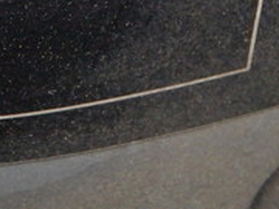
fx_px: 927
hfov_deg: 16.4
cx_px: -64
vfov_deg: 12.4
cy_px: -77
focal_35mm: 115
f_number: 5
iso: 400
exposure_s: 1/40
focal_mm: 6.4
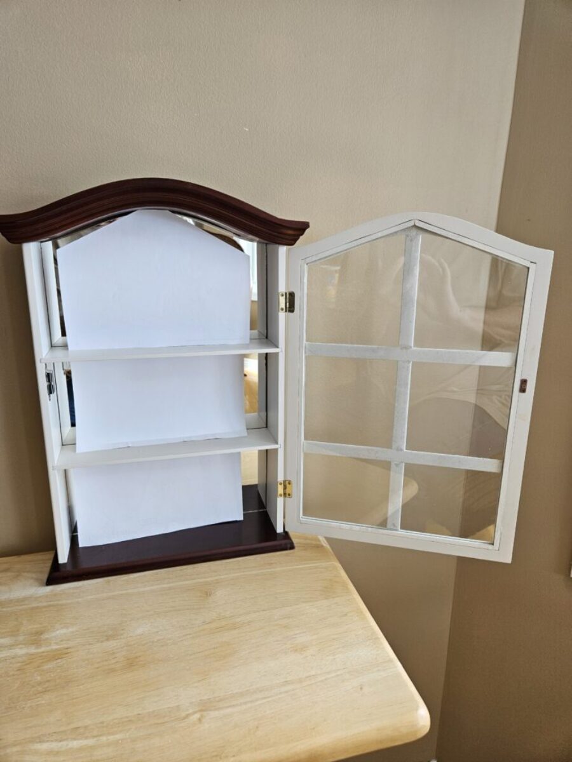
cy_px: 381
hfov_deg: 58.9
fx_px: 507
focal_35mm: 23
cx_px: 286
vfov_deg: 73.9
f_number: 1.8
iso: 80
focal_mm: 5.4
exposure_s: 1/120
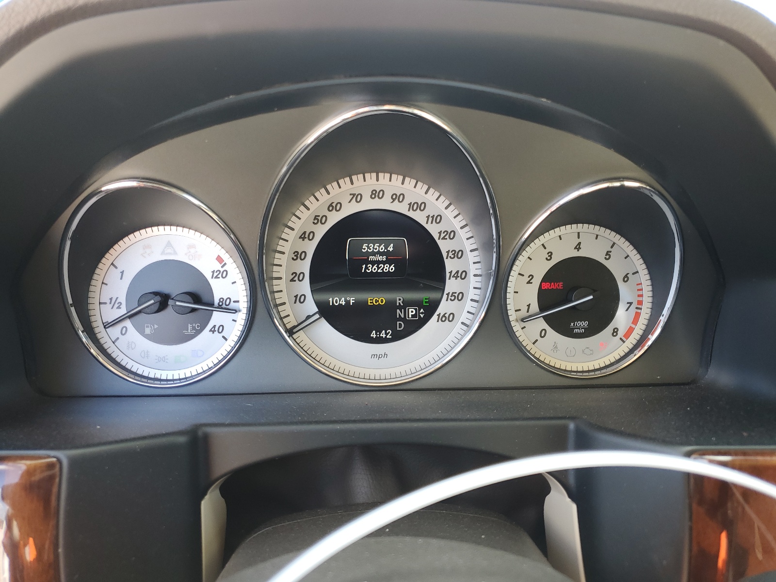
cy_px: 291
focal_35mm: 26
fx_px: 583
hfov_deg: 67.3
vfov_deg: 53.1
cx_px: 388
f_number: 1.5
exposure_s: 1/127
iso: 50
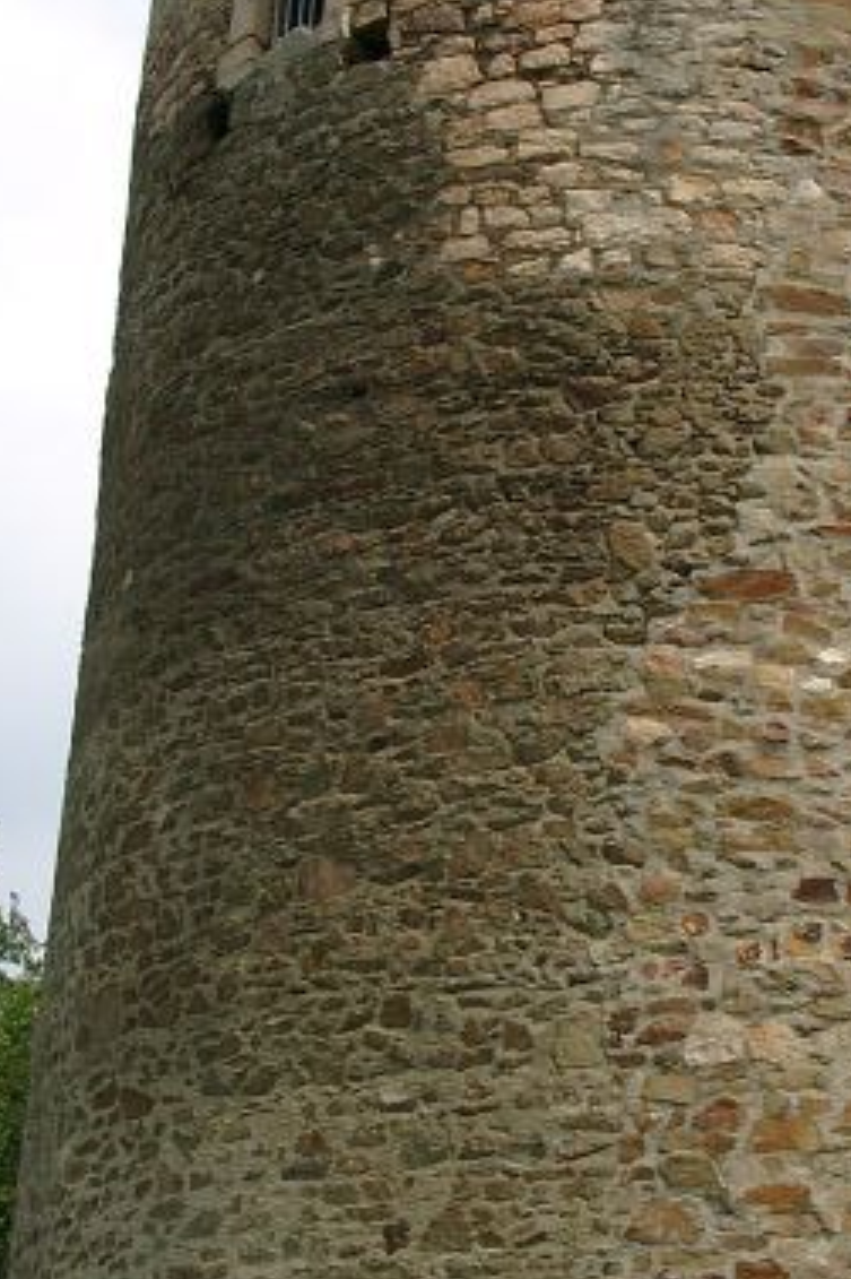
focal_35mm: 75
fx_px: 2662
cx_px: 614
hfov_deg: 18.1
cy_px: 590
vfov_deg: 27.0
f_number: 4
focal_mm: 7.13
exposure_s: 1/903
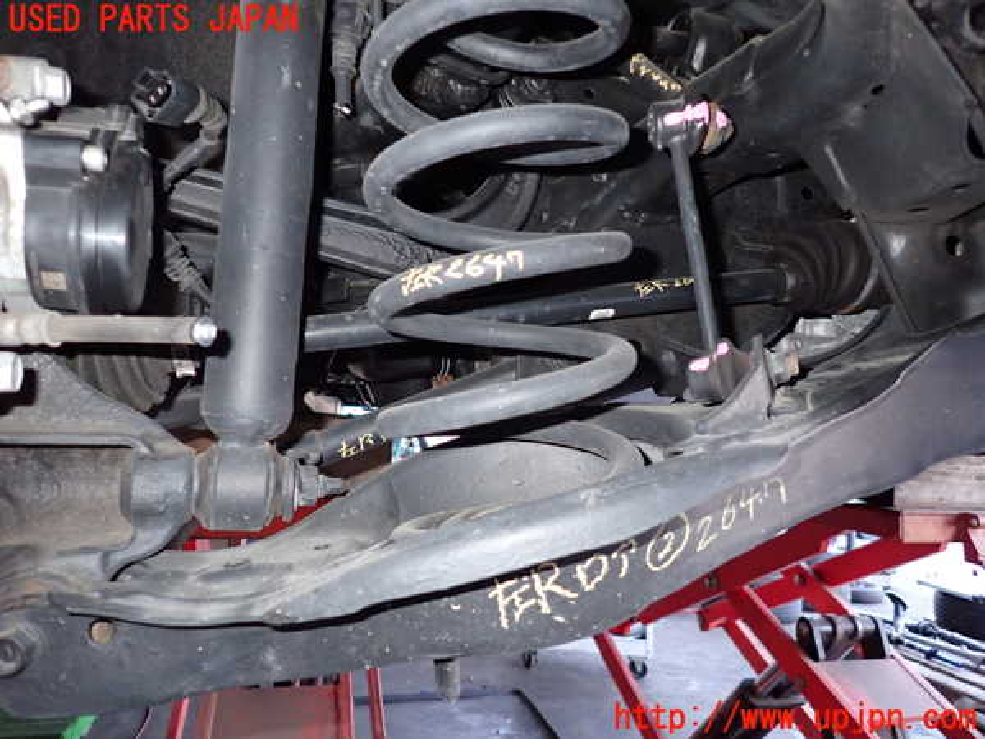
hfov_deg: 69.4
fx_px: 711
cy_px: 370
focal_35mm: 25
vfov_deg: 54.9
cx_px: 492
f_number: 5.6
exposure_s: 1/30
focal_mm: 4.5
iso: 800
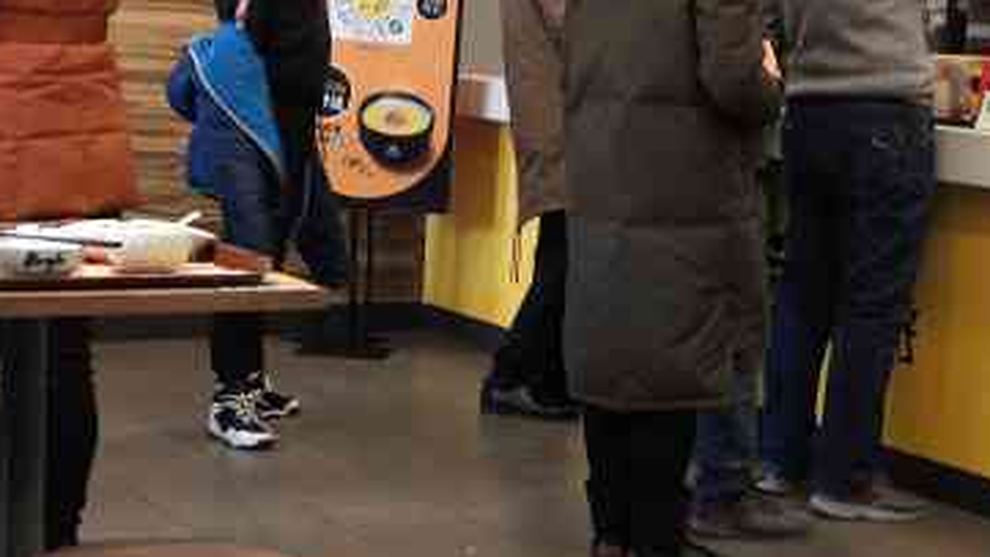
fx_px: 1995
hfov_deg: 27.8
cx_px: 625
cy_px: 289
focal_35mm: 76
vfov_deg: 15.9
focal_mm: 3.95
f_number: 1.8
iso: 160
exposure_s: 1/50
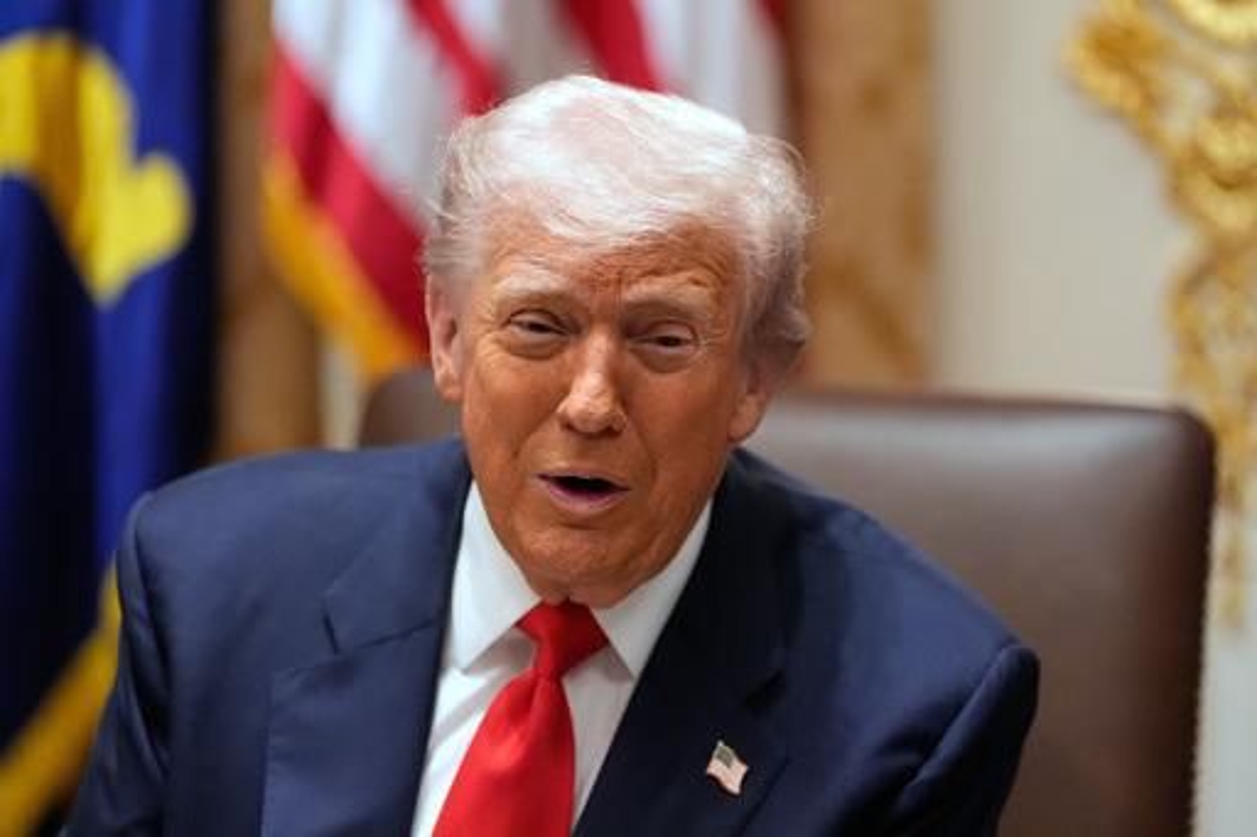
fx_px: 5829
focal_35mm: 167
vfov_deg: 8.2
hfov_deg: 12.3
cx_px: 628
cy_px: 418
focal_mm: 167
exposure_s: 1/500
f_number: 2.8
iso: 5000
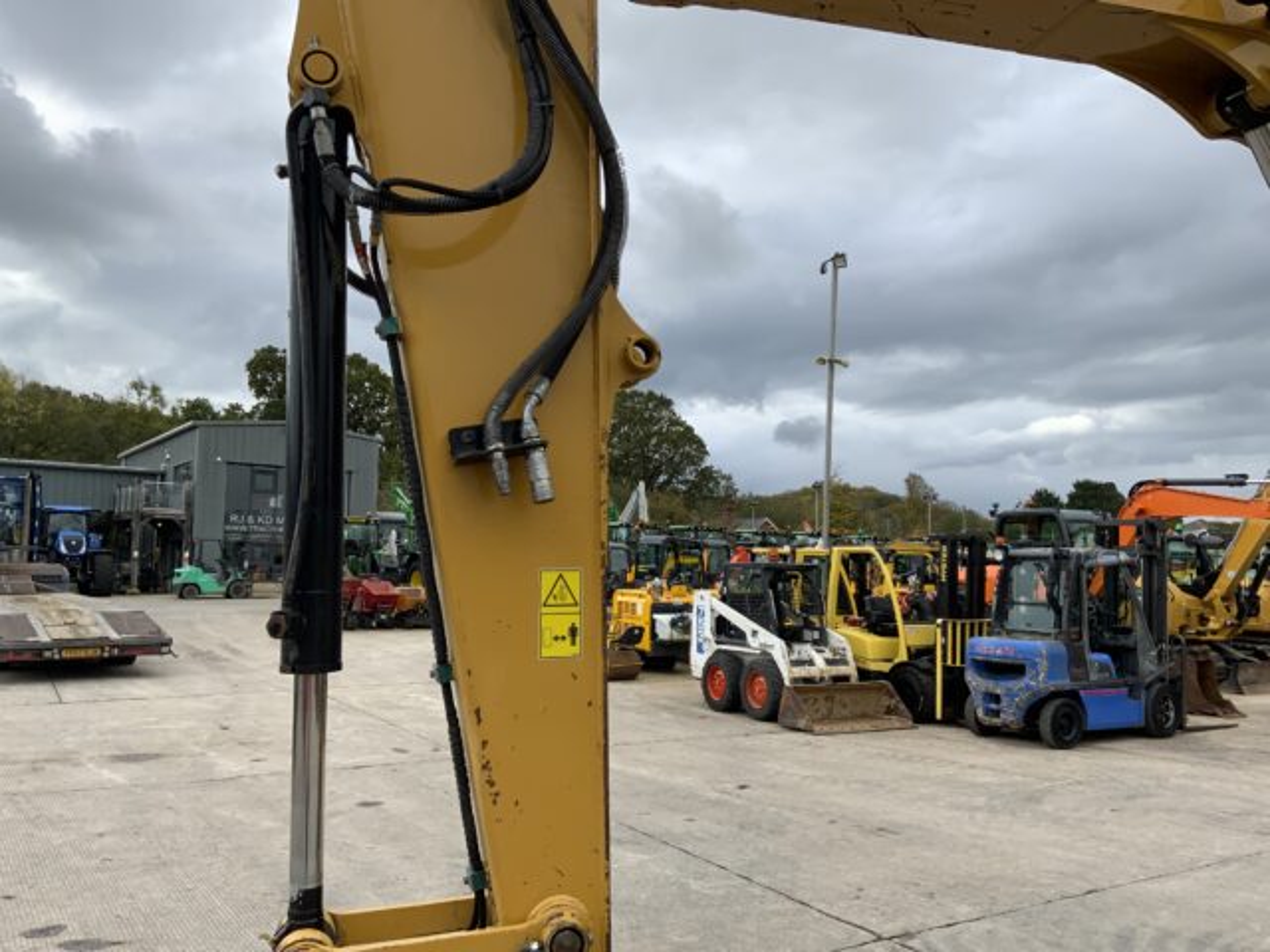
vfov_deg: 48.2
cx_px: 635
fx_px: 1064
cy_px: 476
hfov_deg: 61.7
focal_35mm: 29
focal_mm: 3
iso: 16
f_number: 1.8
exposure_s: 1/1168
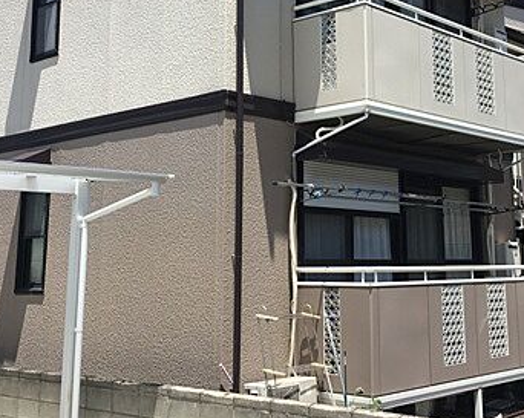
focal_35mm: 53
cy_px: 104
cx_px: 336
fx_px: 821
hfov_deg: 35.1
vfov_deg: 28.2
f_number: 2.2
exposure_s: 1/1115
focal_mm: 4.15
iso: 25
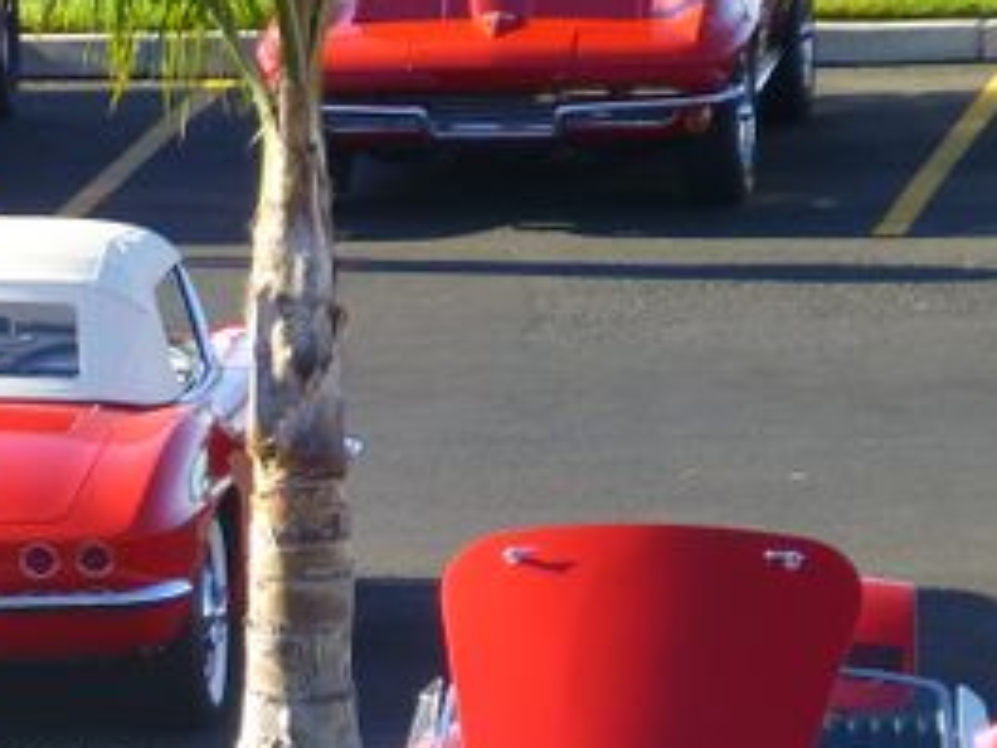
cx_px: 68
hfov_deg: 3.5
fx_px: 16158
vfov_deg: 2.6
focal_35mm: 561
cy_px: 767
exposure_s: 1/100
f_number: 5.6
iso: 100
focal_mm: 41.3
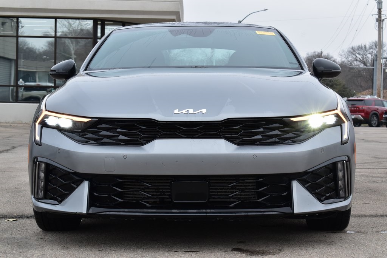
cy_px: 129
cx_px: 194
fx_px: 774
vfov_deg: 18.9
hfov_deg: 28.1
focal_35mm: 72
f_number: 9
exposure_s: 1/100
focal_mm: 48
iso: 400
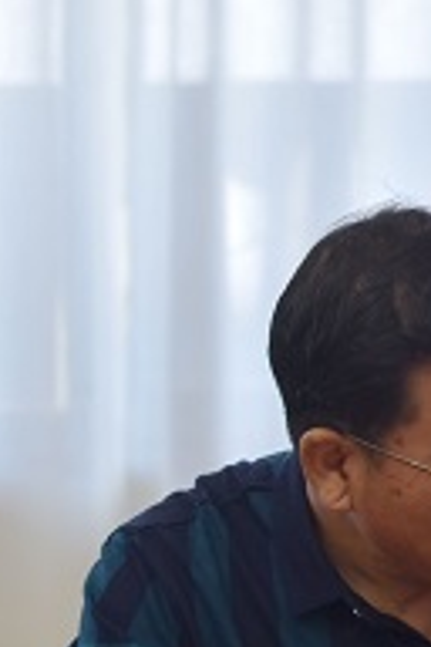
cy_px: 413
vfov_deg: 4.9
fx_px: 7632
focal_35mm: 425
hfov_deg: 3.2
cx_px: -657
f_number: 5.6
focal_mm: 120
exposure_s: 1/125
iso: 400
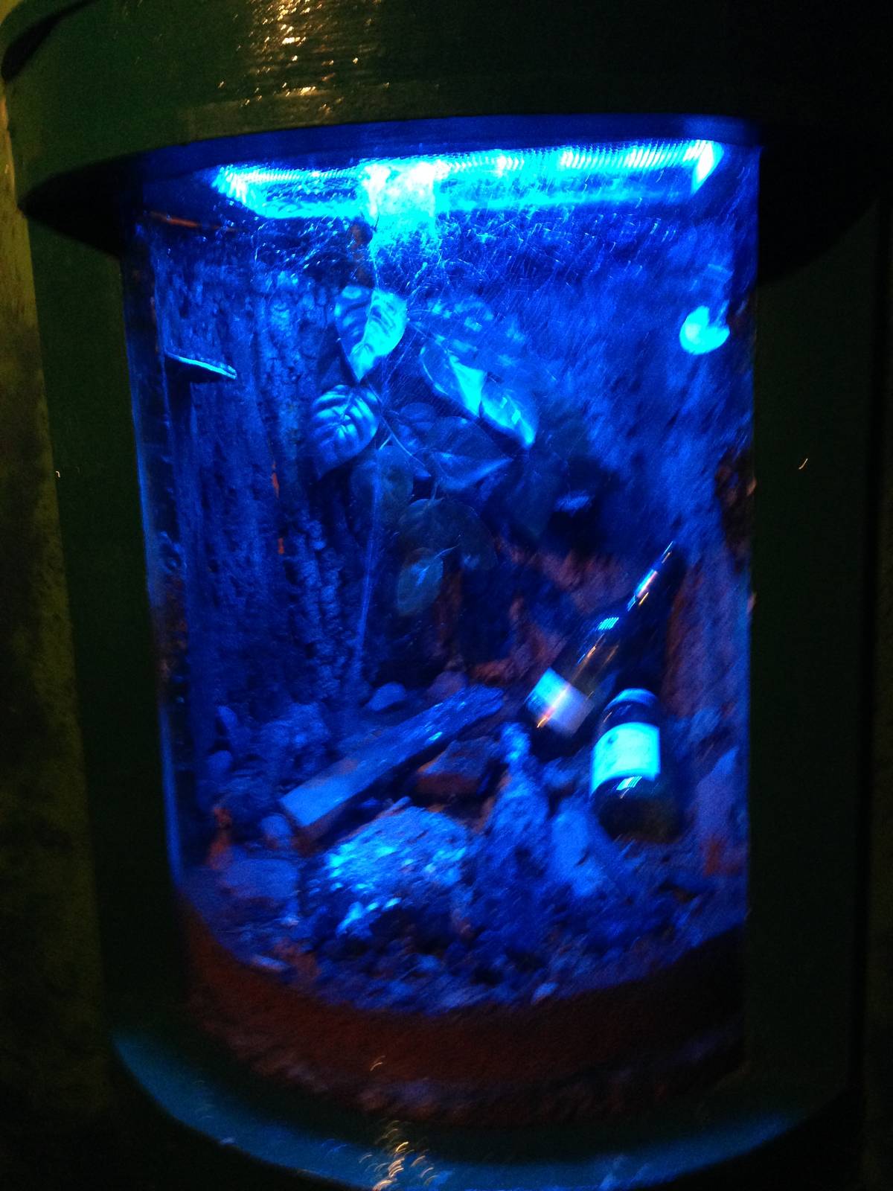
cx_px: 446
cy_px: 596
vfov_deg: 55.4
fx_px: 1135
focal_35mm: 33
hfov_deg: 42.9
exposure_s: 1/20
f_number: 2.4
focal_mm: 4.12
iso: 320
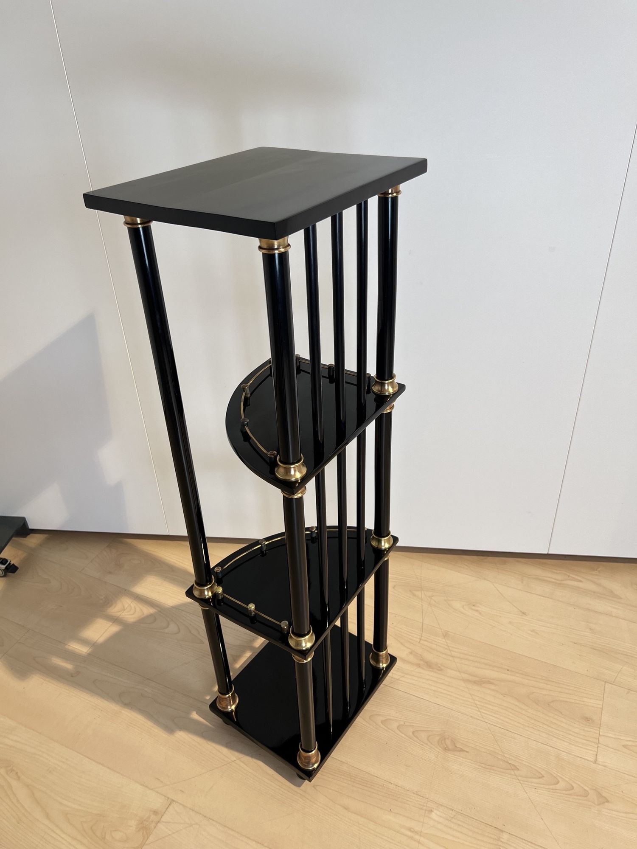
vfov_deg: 67.3
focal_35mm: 26
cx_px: 318
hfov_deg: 53.1
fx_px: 638
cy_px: 424
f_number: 1.5
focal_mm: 5.7
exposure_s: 1/100
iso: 80
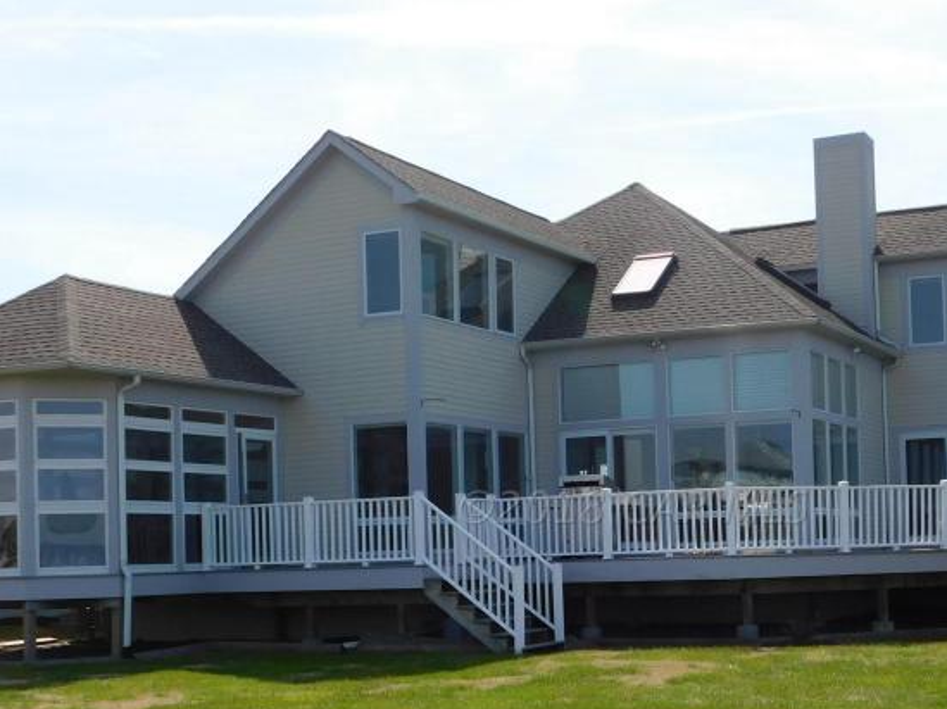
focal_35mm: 56
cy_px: 507
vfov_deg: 25.8
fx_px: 1531
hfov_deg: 34.1
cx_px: 633
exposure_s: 1/1250
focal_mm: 5.3
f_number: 3.2
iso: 125
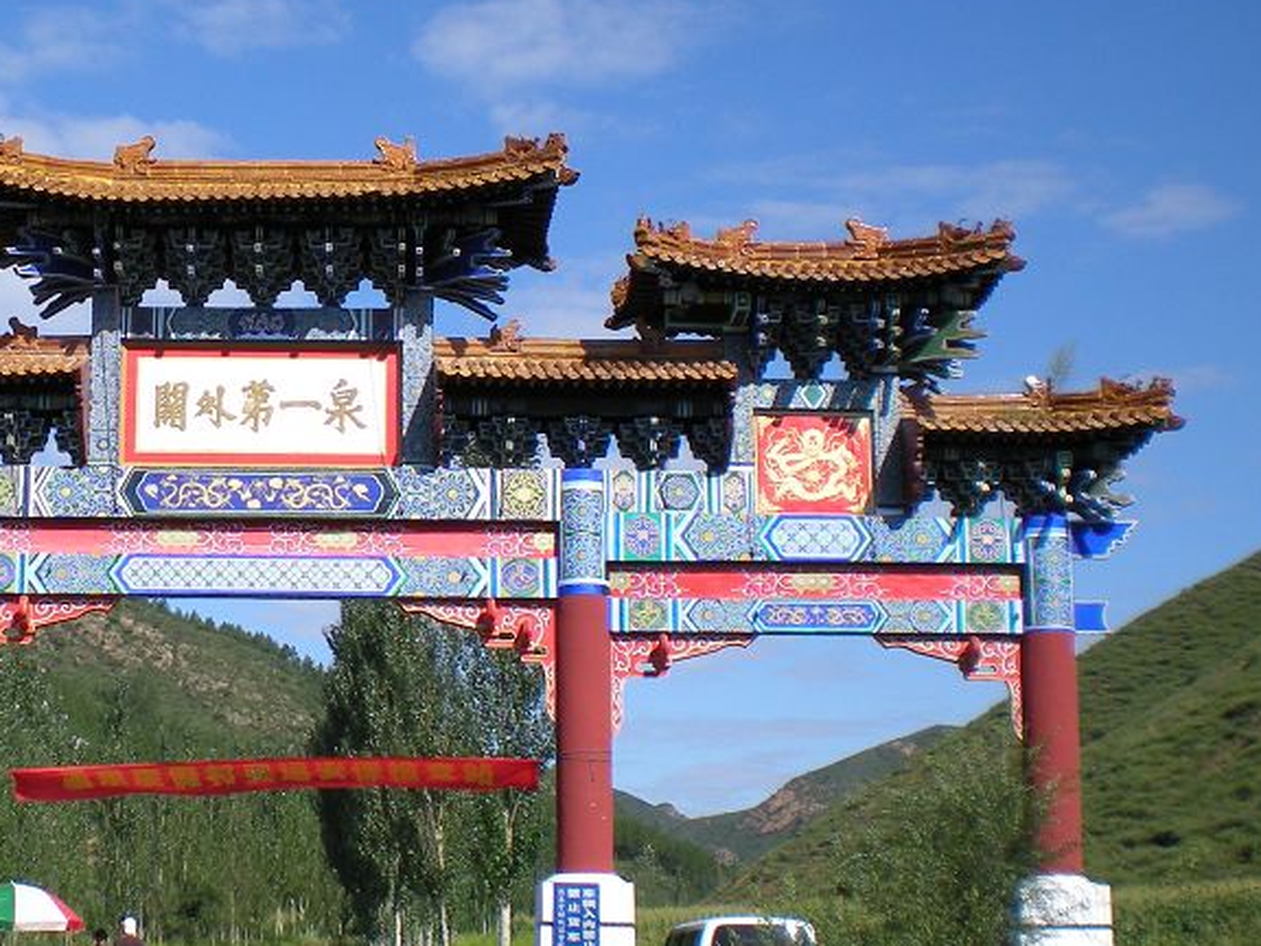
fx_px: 2404
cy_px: 482
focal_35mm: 66
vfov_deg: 22.3
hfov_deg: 28.7
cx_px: 243
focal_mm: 6.3
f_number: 4.6
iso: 64
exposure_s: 1/527
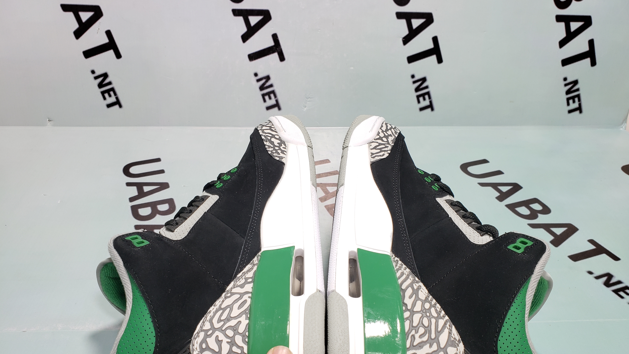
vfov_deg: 39.7
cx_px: 318
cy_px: 237
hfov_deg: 66.1
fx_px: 484
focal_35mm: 29
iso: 100
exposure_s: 1/50
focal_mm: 4.3
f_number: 2.4
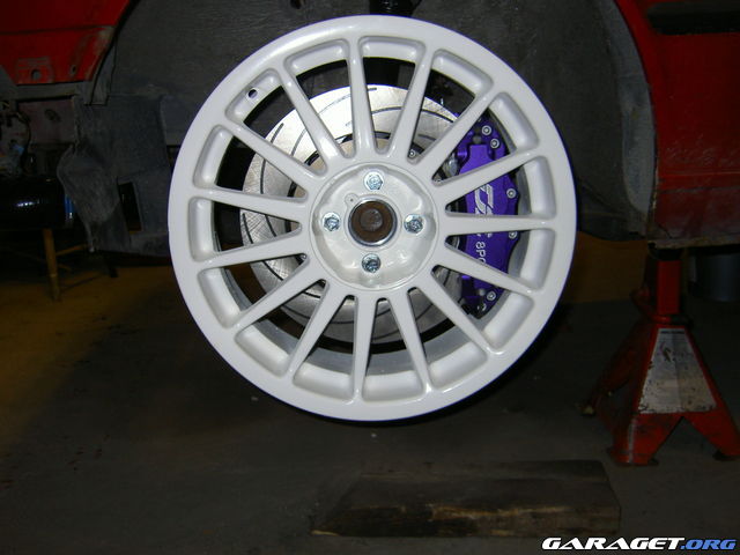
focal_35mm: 34
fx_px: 727
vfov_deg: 41.8
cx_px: 370
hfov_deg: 54.0
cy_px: 278
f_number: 2.8
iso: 100
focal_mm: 5.6
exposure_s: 1/60
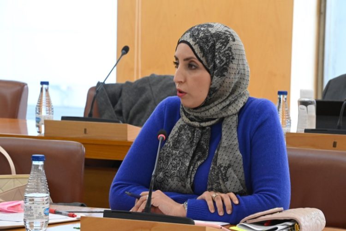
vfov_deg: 8.6
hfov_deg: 12.8
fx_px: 1538
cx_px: 173
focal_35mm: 160
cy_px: 116
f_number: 13
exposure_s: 1/160
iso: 12800
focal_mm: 160
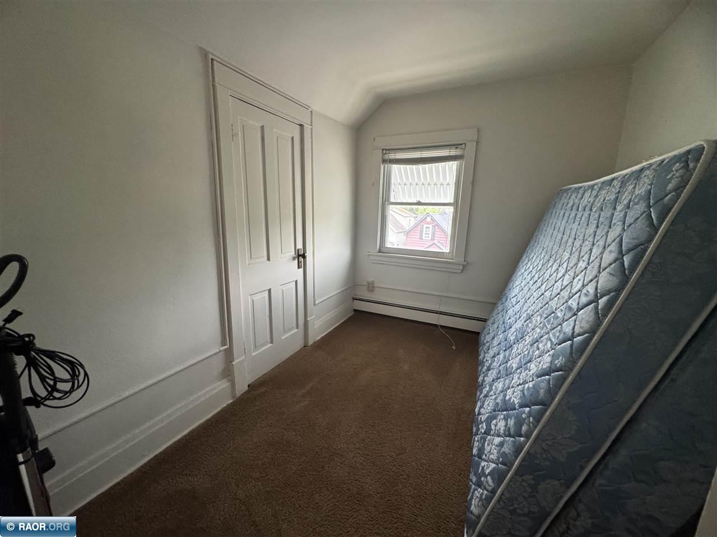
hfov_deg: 102.1
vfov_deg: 85.7
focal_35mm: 14
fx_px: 290
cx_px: 358
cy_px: 268
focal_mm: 2.22
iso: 400
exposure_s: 1/60
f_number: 2.2
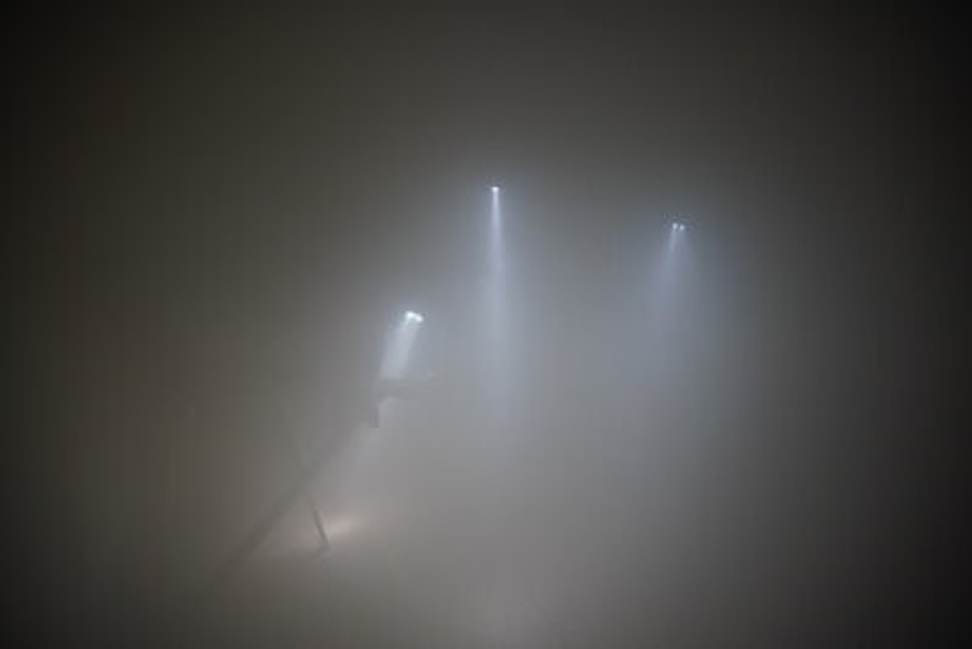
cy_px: 324
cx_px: 486
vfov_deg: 53.2
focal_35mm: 24
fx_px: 648
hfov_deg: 73.7
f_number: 2.8
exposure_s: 1/160
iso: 2500
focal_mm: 24
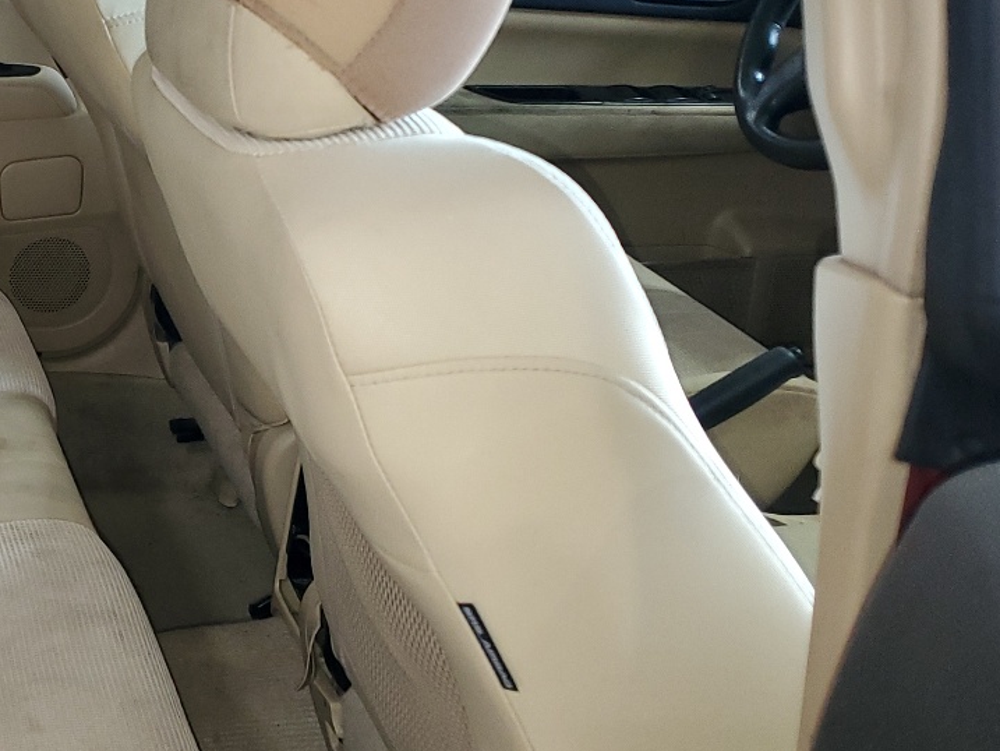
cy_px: 424
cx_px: -91
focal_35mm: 58
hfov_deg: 30.0
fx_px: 1676
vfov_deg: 25.2
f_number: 1.5
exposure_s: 1/60.2
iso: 92
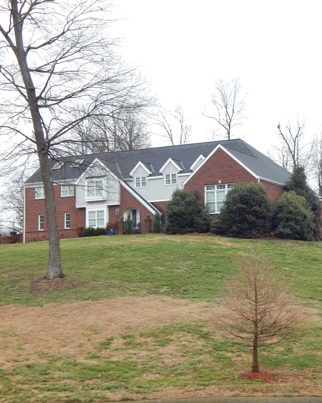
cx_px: 253
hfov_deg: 23.9
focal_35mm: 63
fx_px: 750
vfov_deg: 30.0
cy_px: 202
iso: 125
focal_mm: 8.6
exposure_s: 1/60
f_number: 3.7
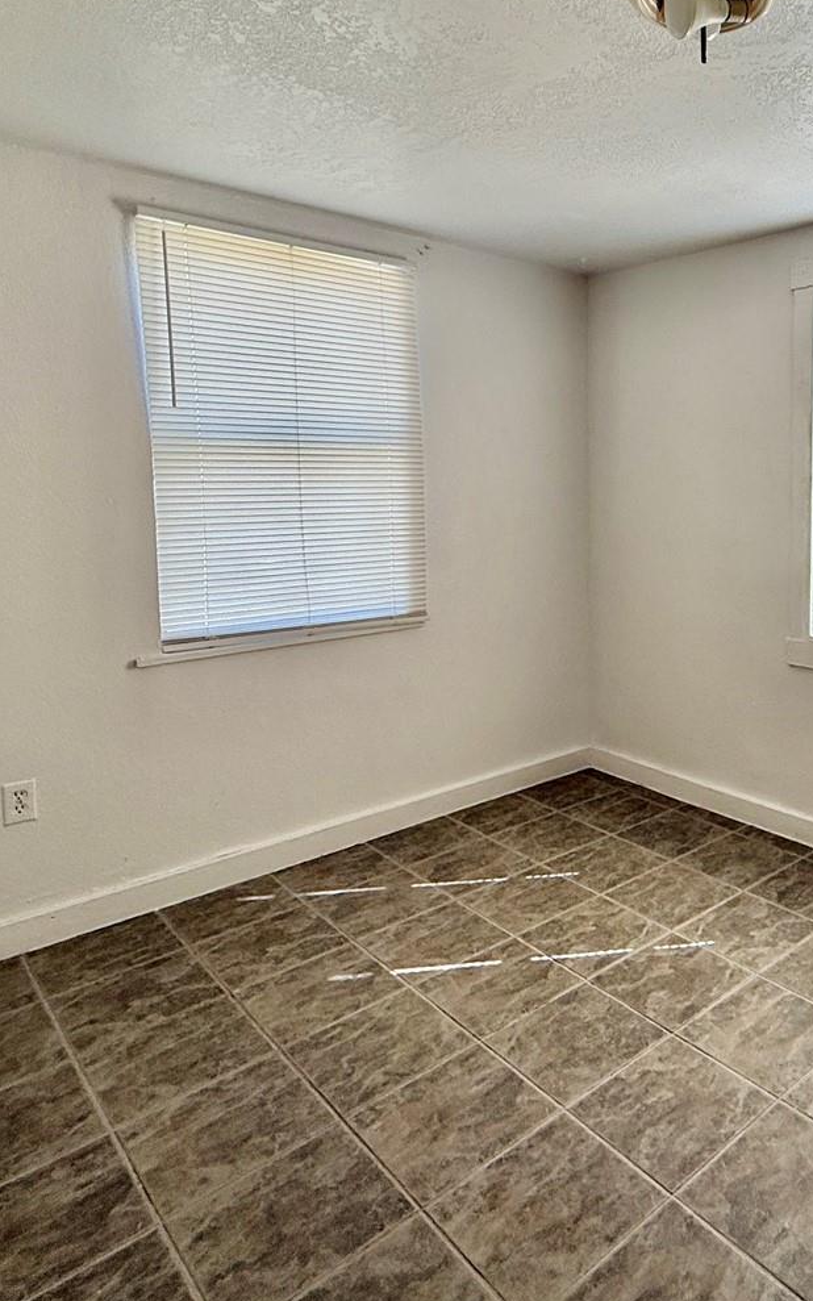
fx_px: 851
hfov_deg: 46.0
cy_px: 549
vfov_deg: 74.3
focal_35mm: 24
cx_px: 735
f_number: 2.2
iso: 64
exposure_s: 1/284
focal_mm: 2.22
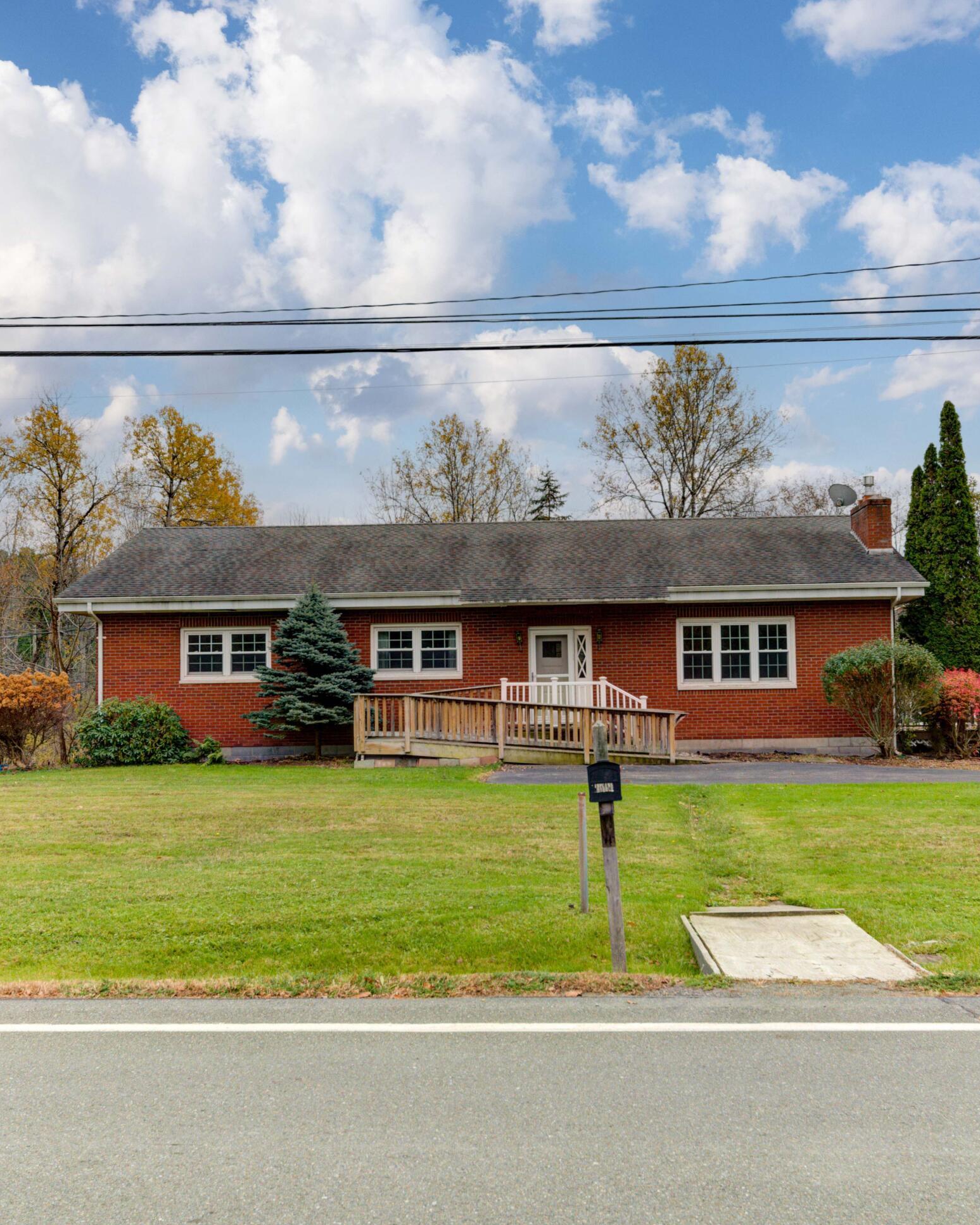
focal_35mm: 32
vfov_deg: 55.7
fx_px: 1160
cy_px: 621
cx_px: 534
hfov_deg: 45.7
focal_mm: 22
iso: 640
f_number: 8
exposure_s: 1/2000
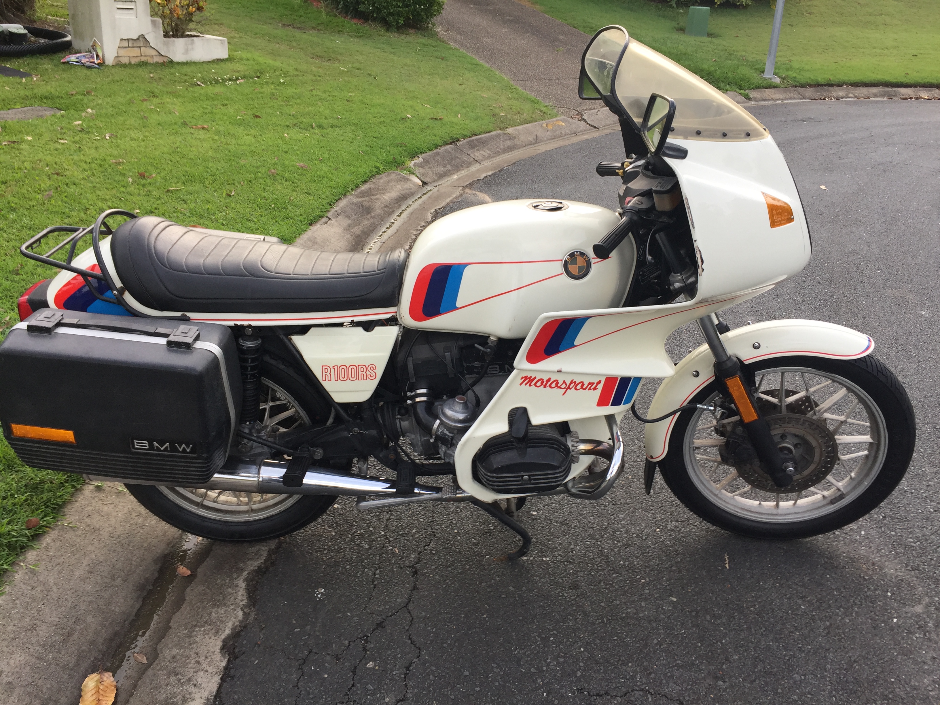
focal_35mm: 29
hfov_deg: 61.7
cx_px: 470
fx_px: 787
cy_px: 352
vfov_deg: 48.2
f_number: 2.2
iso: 32
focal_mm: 4.15
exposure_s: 1/205
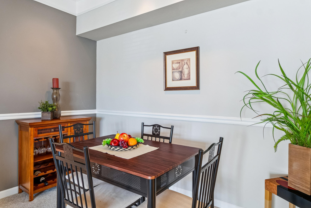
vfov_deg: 59.4
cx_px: 164
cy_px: 97
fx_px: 181
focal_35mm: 21
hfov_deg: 81.1
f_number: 7.1
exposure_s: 1/6
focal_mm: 10
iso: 400
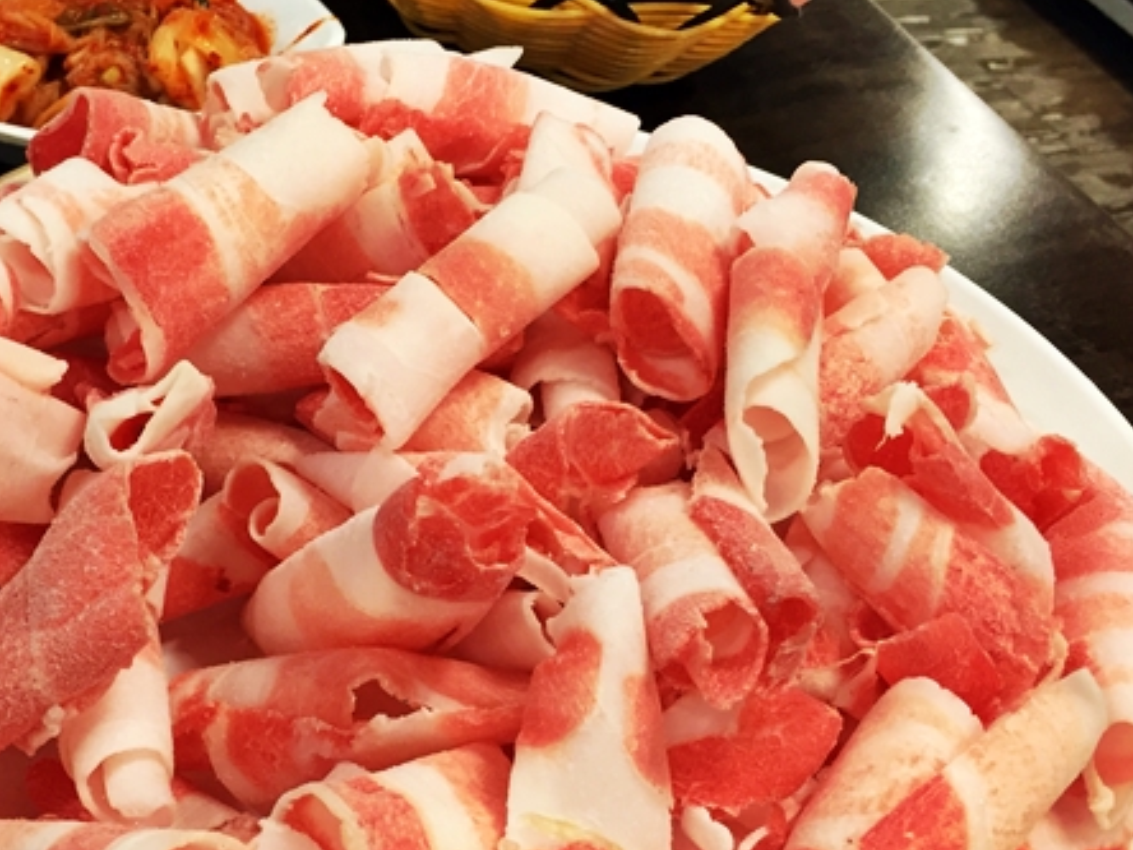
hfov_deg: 38.5
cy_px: 565
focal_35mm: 49
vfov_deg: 29.5
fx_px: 1604
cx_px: 390
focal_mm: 4.15
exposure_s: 1/30
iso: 80
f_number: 2.2
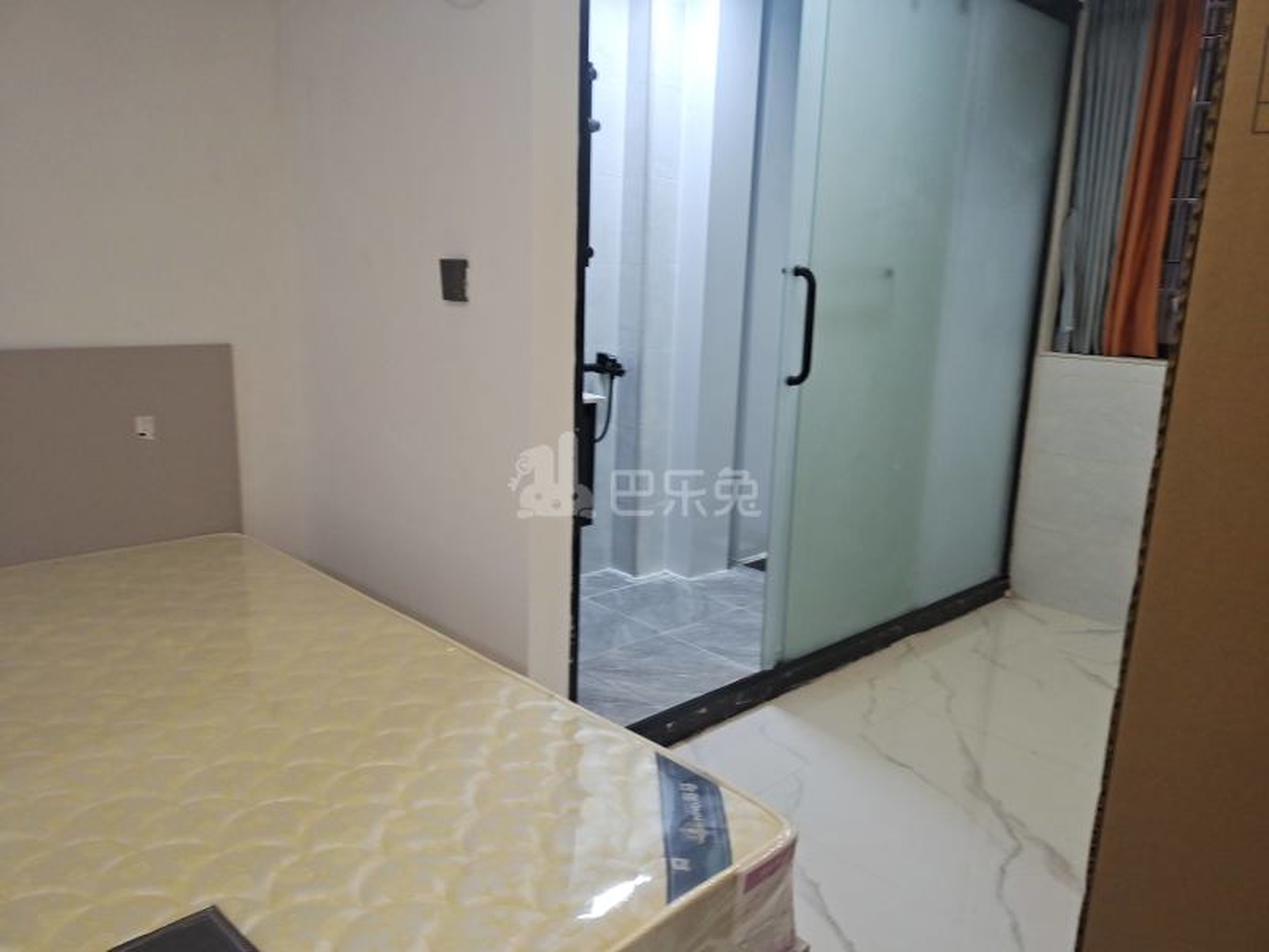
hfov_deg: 76.4
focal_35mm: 22
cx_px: 634
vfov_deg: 61.1
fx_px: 807
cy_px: 476
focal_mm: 4.71
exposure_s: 1/33
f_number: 1.79
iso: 172
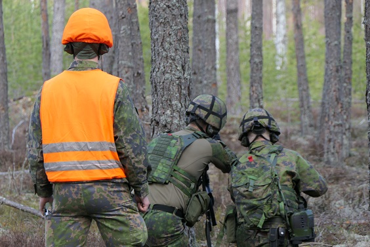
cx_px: 185
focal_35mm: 235
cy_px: 124
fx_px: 2415
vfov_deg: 5.8
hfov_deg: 8.8
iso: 200
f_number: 4.4
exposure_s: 1/100
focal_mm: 86.5
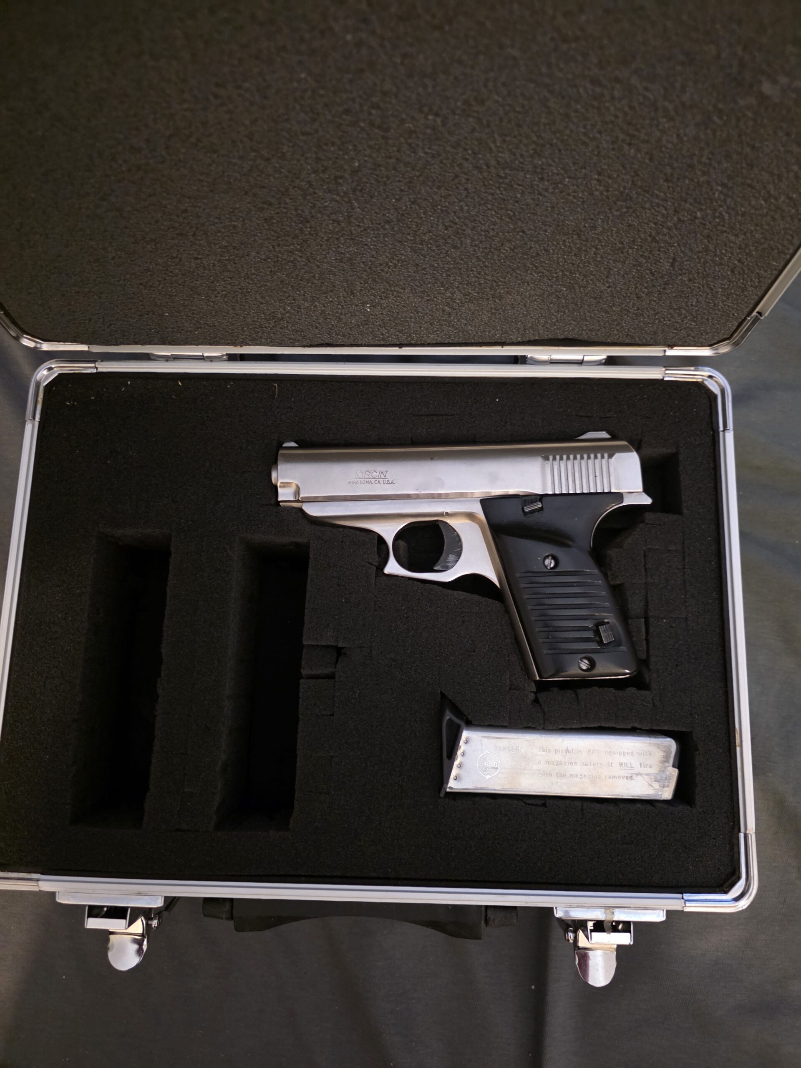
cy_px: 534
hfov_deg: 58.9
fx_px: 710
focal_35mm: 23
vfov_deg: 73.9
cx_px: 400
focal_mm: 6.3
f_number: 1.7
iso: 1600
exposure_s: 1/25.3
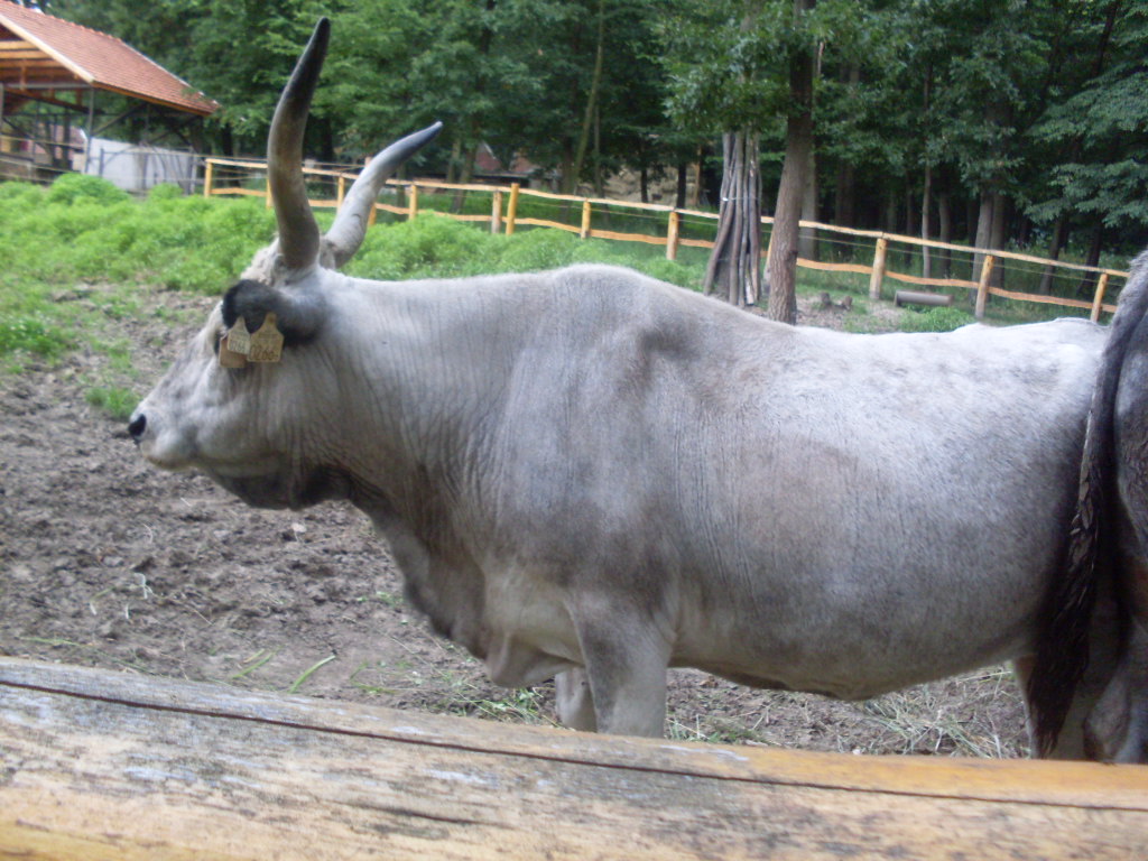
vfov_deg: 37.7
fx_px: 1260
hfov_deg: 49.0
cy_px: 430
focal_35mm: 38
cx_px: 574
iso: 200
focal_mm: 6.3
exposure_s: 1/45
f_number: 2.8
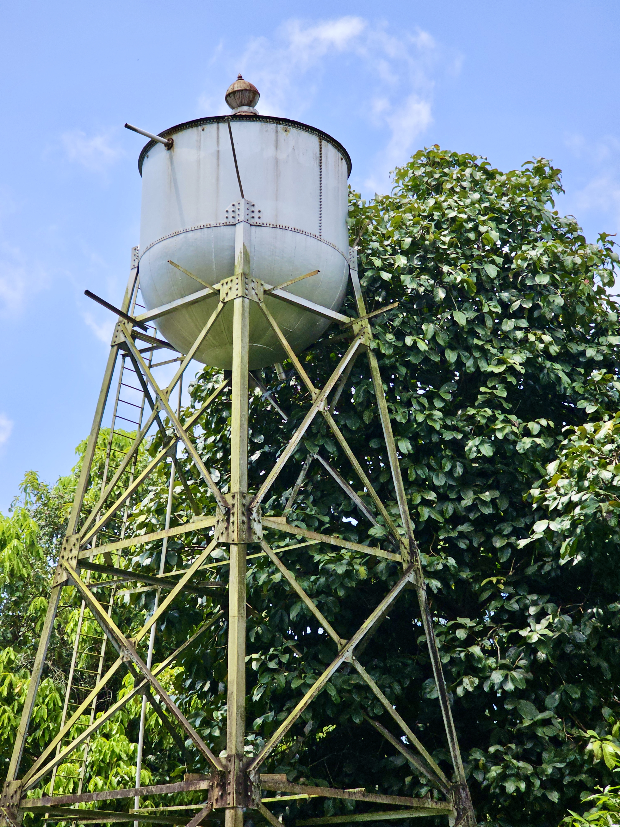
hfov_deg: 21.3
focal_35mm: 69
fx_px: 1648
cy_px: 414
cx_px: 310
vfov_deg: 28.2
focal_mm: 7.9
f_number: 2.4
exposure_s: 1/1410
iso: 50
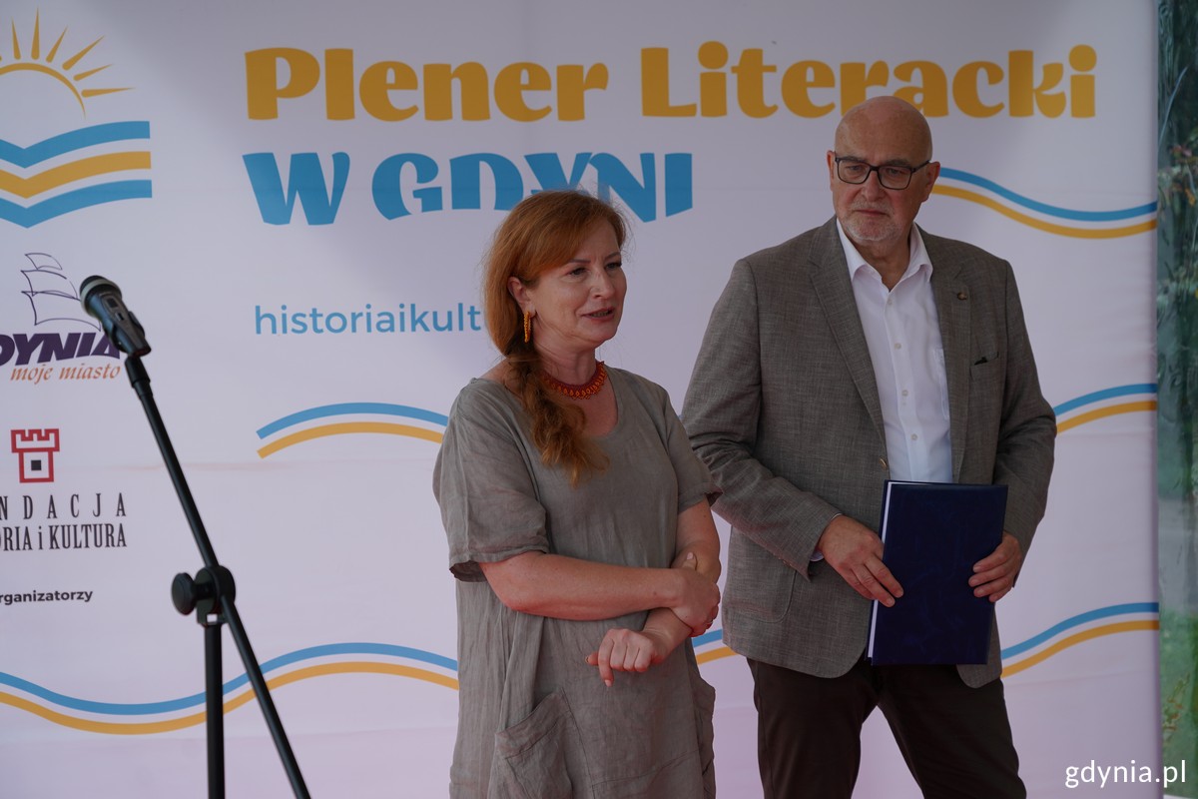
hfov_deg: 31.0
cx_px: 599
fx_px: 2163
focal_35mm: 65
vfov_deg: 20.9
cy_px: 400
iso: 200
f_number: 5
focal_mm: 65
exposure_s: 1/640
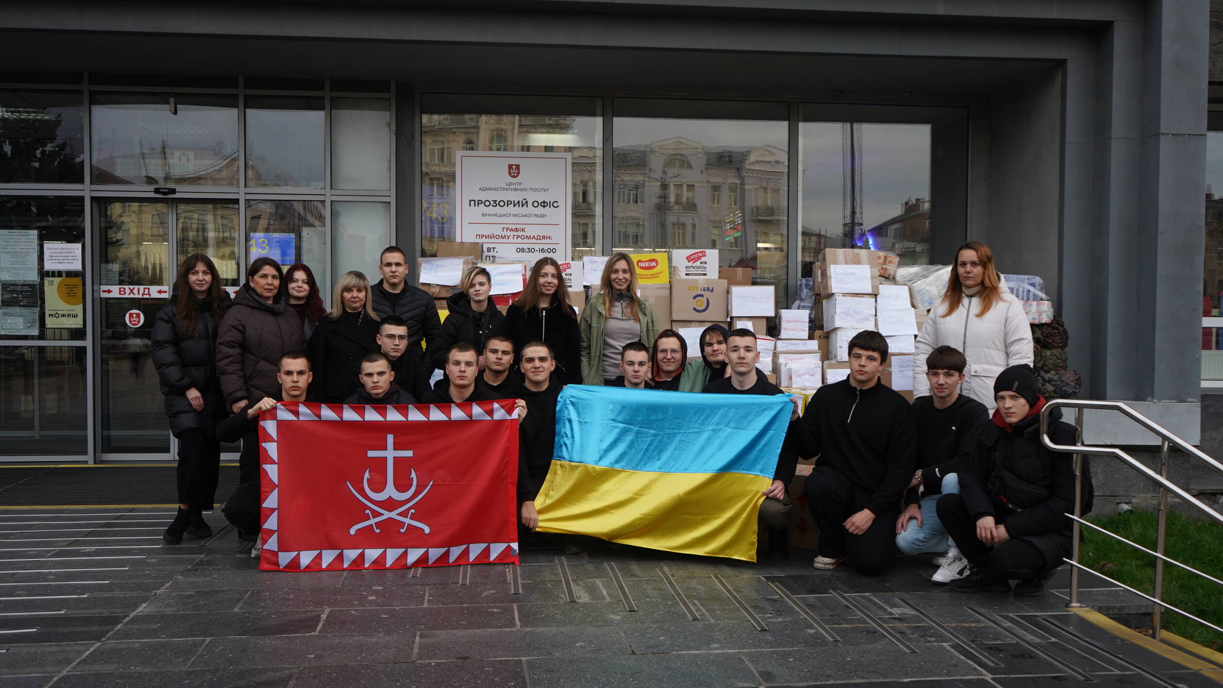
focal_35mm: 33
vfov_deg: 35.6
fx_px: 1070
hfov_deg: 59.5
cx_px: 606
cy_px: 376
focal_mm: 31
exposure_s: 1/160
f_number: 7.1
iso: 800
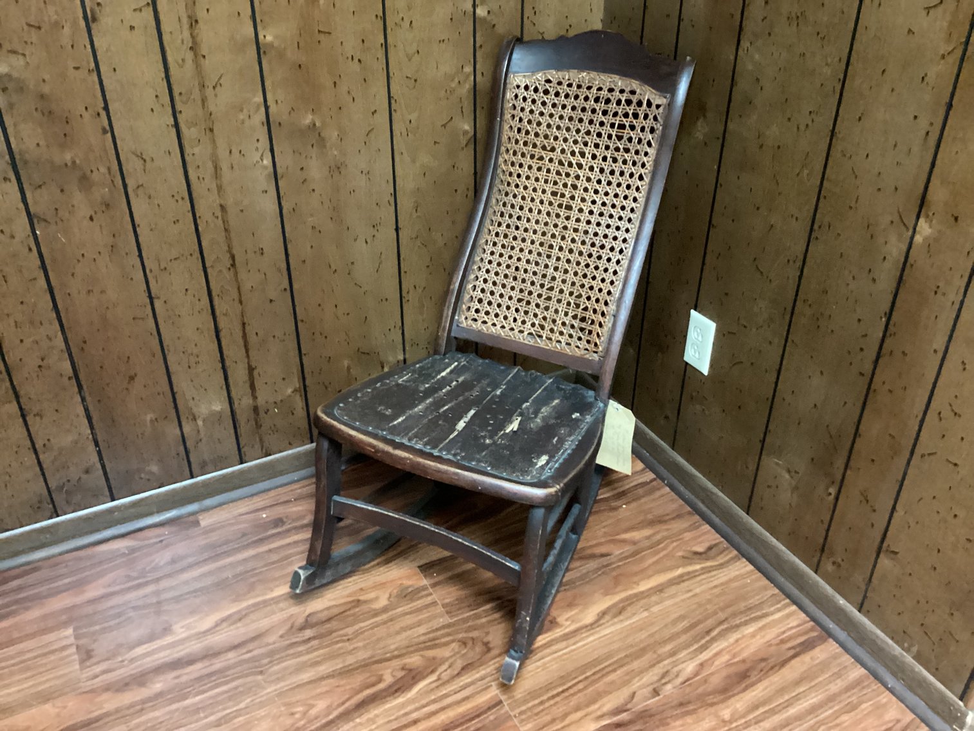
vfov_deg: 45.4
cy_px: 366
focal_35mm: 31
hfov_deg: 58.3
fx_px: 872
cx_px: 487
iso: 800
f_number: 2.4
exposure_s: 1/17
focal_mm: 3.3
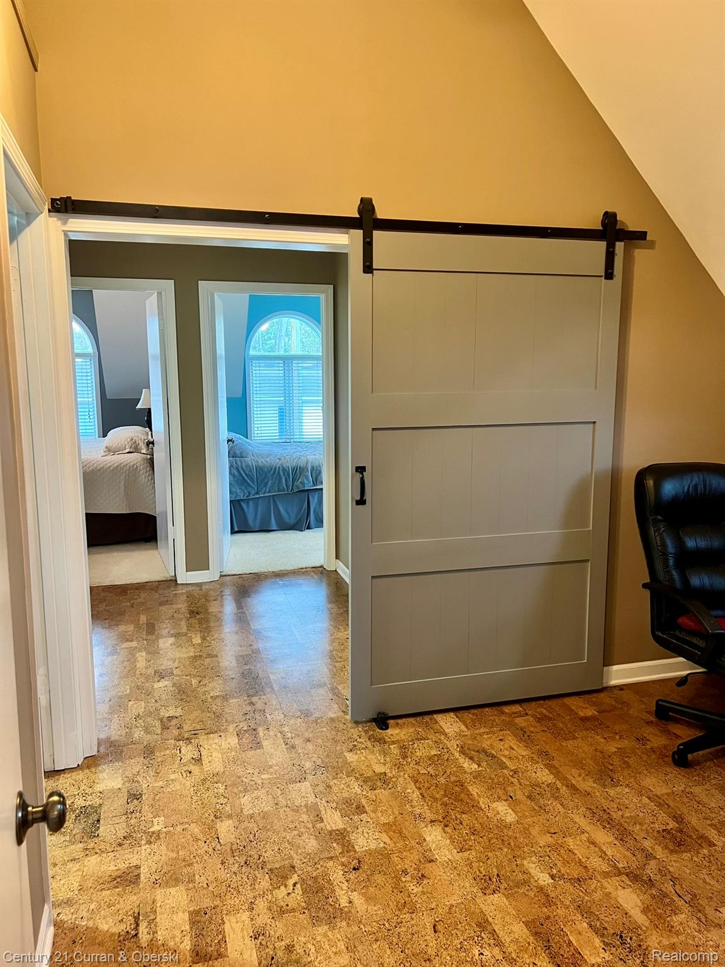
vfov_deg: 67.3
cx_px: 362
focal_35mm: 26
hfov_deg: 53.1
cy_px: 484
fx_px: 726
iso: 320
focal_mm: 5.7
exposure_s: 1/60
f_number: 1.5
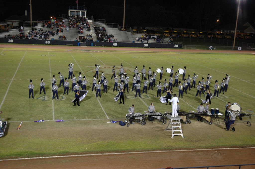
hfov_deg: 41.2
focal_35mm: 48
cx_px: 128
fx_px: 340
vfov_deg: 28.0
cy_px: 84
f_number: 2.8
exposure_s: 1/60
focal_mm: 32
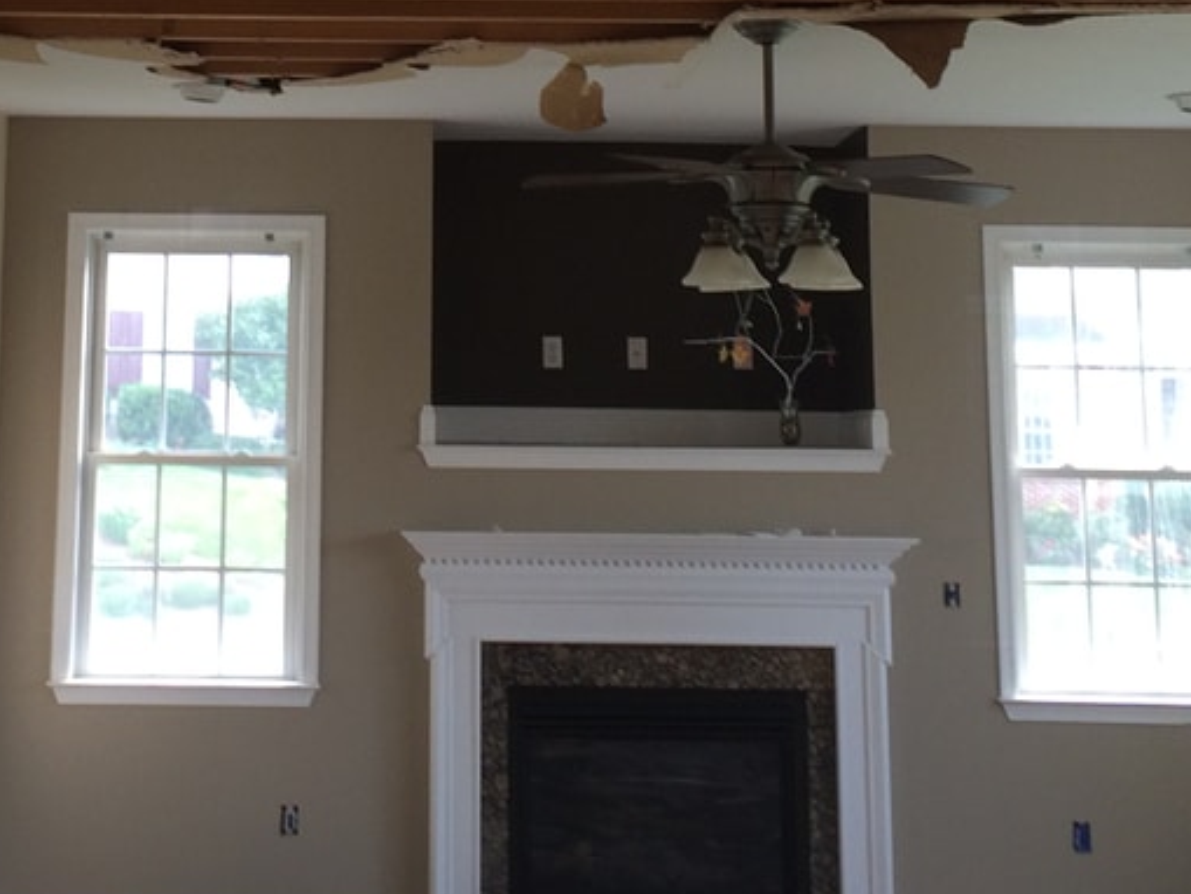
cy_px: -51
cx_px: 354
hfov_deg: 25.5
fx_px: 2615
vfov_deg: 18.7
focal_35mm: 76
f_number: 2.2
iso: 50
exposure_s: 1/30
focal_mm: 4.15
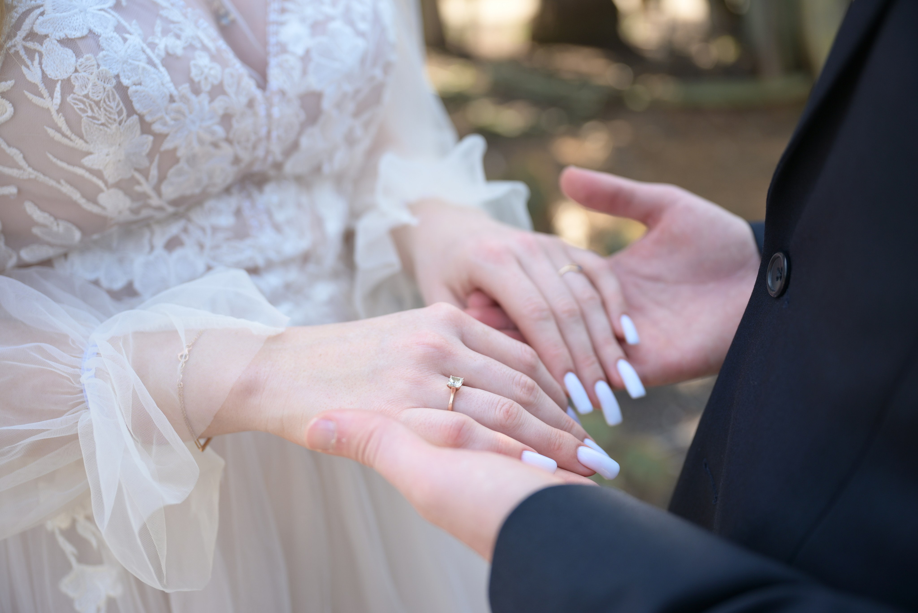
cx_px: 459
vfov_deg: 36.9
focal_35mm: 36
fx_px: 918
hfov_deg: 53.1
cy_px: 306
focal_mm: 36
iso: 100
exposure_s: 1/320
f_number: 2.8
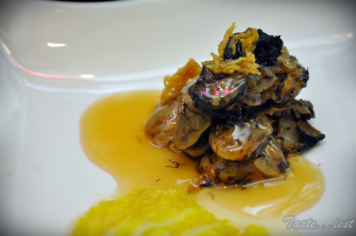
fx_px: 1556
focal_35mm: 158
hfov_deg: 13.1
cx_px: 178
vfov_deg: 8.7
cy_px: 118
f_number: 5.6
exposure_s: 1/80
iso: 800
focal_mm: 105
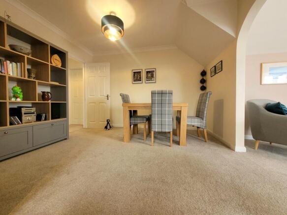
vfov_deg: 89.9
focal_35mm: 13
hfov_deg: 106.2
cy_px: 108
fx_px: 108
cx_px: 144
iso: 250
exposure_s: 1/50
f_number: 2.2
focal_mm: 1.74
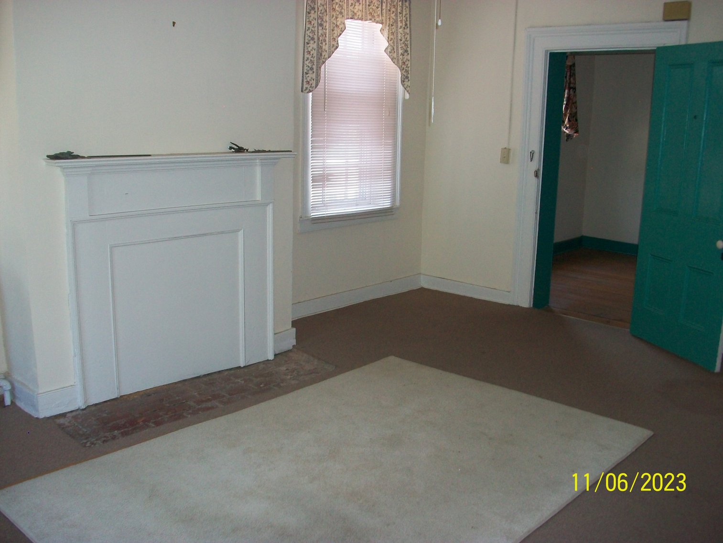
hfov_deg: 54.0
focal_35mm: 34
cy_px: 272
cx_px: 362
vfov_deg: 41.8
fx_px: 710
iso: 120
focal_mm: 5.7
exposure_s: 1/60
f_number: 2.8
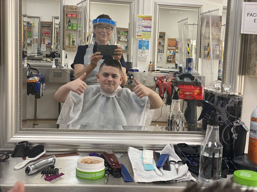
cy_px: 96
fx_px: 386
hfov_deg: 36.8
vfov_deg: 28.0
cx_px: 128
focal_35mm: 52
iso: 64
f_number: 2
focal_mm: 6
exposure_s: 1/100
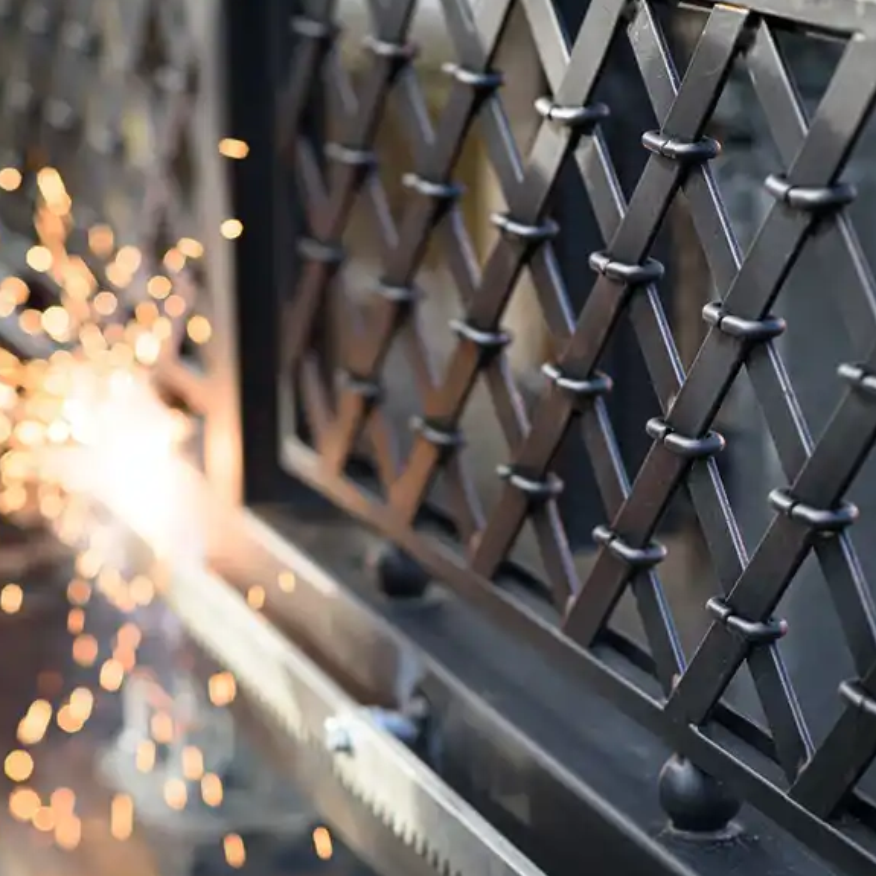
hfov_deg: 15.4
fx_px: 3235
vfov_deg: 15.4
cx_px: 314
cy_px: 439
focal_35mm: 113
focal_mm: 85
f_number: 3.5
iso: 125
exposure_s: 1/200
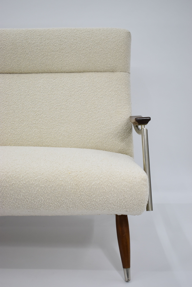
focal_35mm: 46
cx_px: 96
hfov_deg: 29.0
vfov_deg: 42.3
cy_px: 144
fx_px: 371
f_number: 4.2
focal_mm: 31
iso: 1000
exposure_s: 1/125
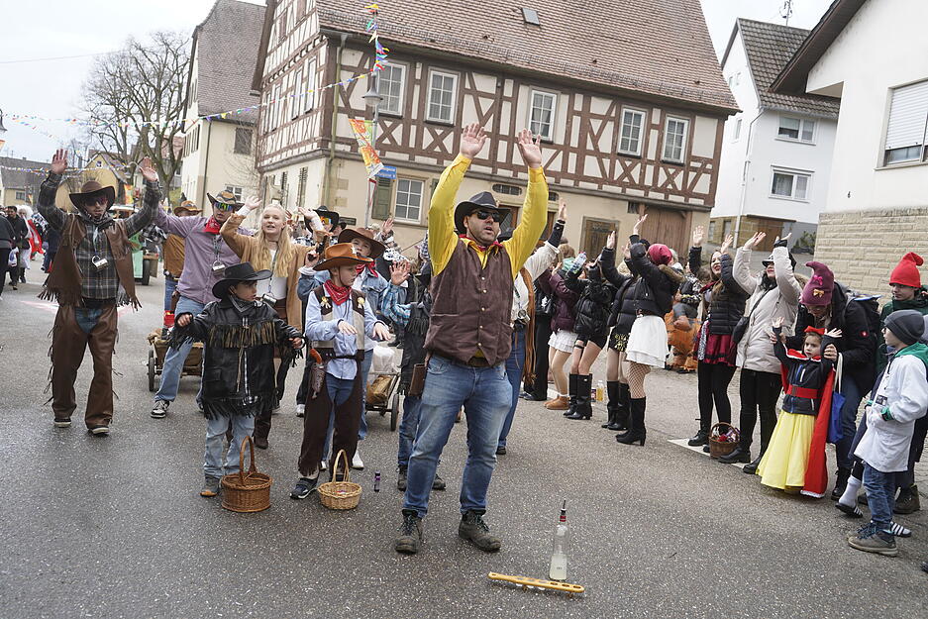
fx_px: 825
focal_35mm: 32
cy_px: 310
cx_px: 464
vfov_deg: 41.1
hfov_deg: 58.7
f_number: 4
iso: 100
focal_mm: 32
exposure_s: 1/160
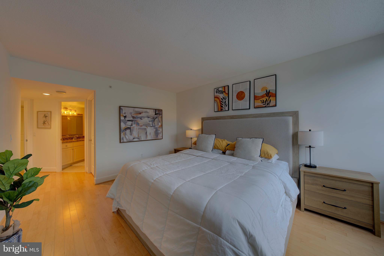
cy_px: 128
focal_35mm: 12
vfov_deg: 90.0
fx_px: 128
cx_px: 192
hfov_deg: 112.6
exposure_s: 1/2
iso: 100
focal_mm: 12
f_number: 9
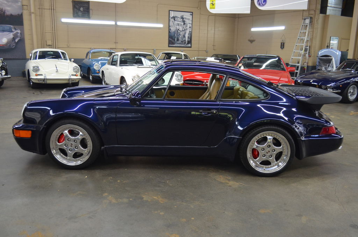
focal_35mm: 33
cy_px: 118
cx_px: 179
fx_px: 327
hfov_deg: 57.3
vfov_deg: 39.8
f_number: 4
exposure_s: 1/60
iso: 640
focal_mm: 22
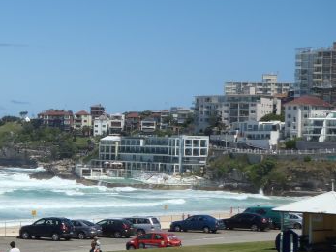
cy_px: 172
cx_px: 29
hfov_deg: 16.5
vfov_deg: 12.5
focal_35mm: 118
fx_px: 1145
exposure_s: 1/640
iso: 80
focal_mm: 11.43
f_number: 5.4
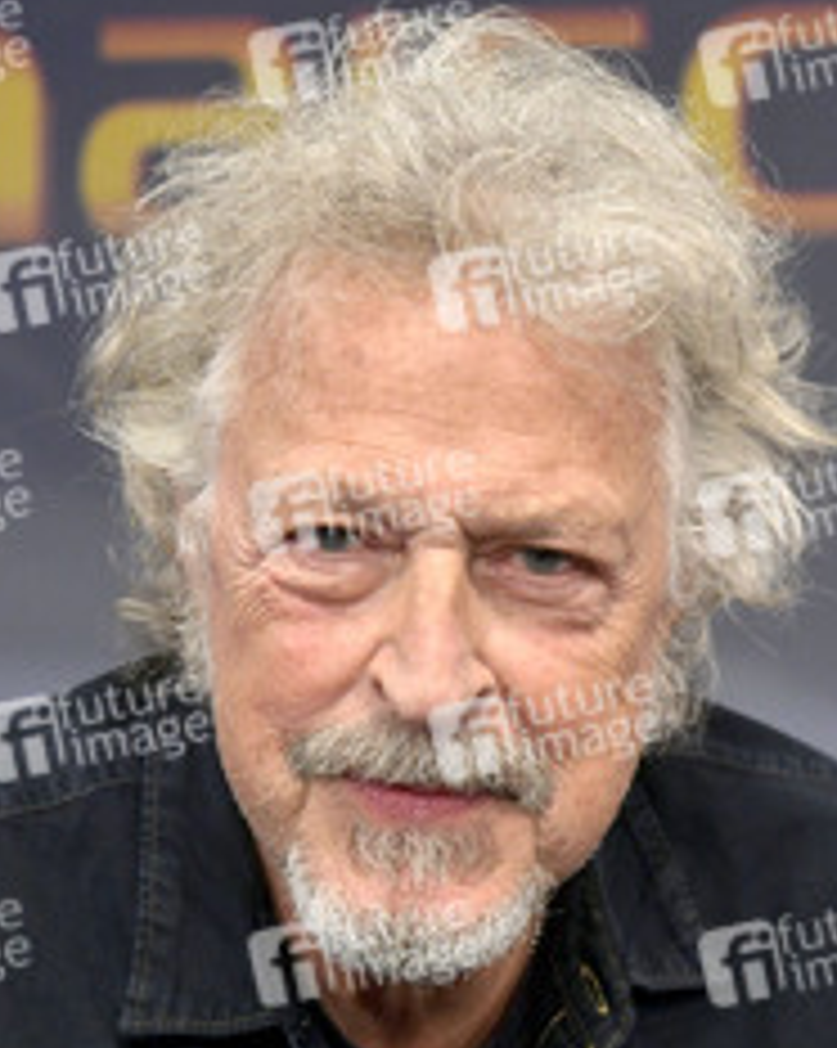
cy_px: 616
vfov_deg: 19.2
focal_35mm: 100
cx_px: 425
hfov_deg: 15.4
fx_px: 3101
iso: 1600
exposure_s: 1/250
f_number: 6.3
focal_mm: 55
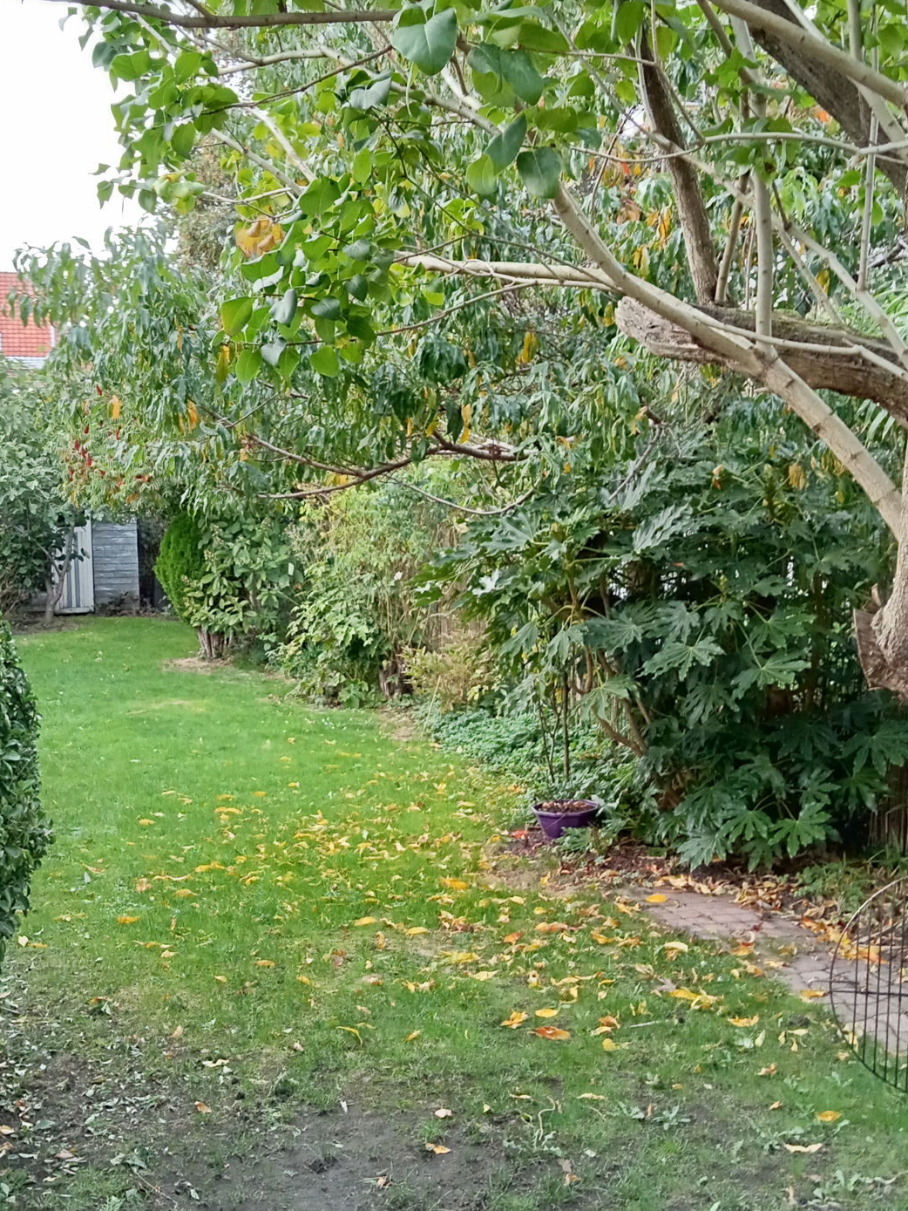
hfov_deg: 33.4
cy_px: 646
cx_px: 344
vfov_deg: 43.8
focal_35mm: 43
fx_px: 1504
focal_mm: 3.46
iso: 457
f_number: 2.2
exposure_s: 1/33.3
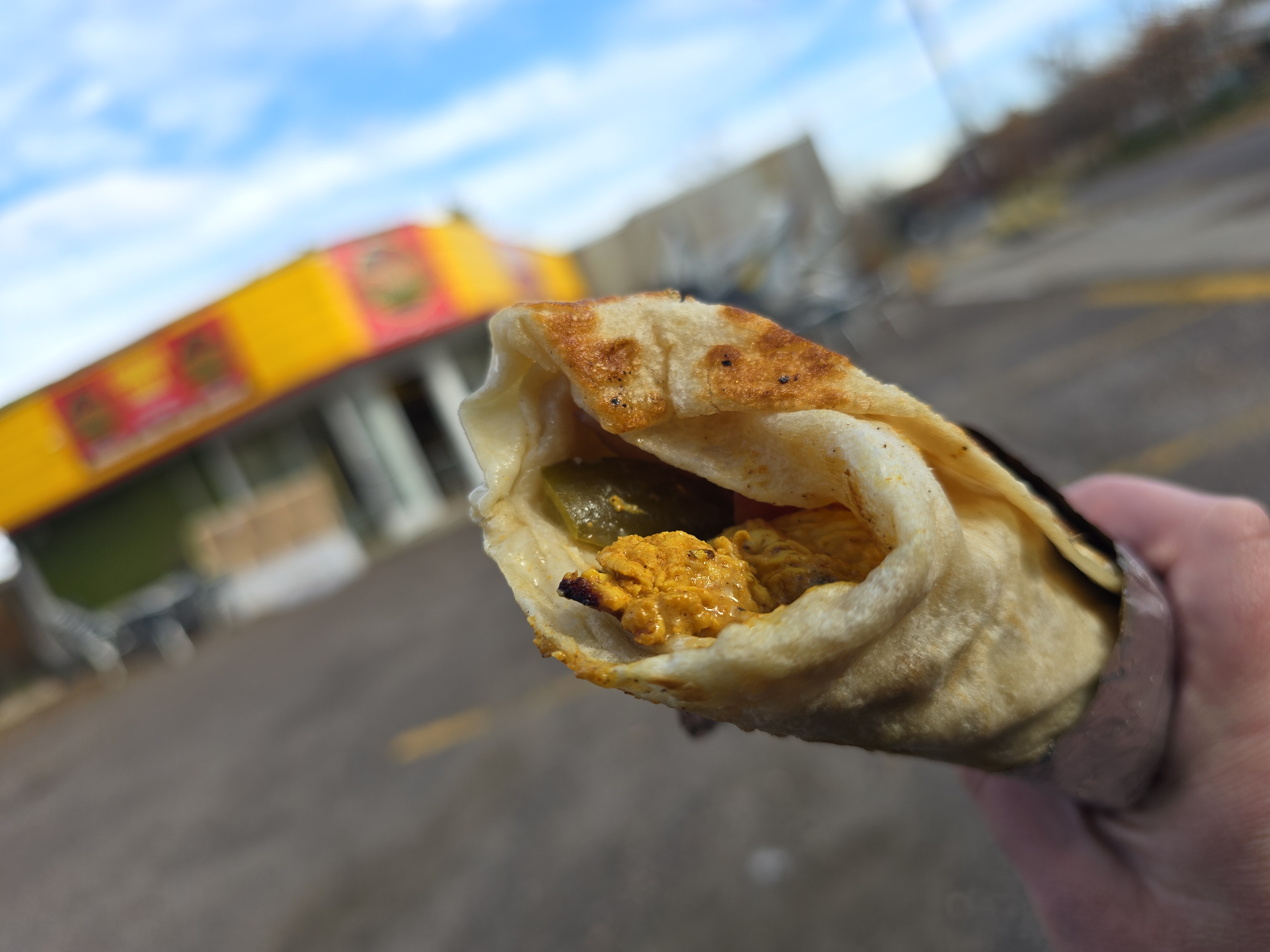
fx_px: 844
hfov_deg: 73.9
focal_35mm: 23
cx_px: 635
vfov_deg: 58.9
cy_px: 476
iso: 12
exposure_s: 1/259
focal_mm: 6.3
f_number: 1.7
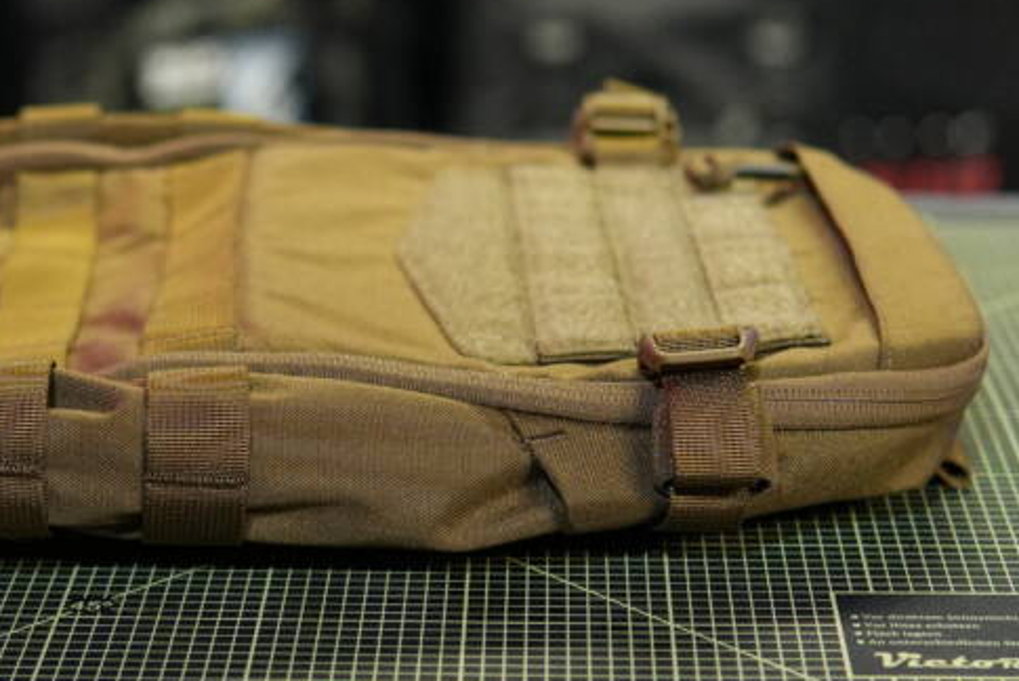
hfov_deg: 21.2
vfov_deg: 14.4
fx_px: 2691
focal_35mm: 95
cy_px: 400
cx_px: 216
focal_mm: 30
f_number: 2
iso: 2000
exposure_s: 1/160
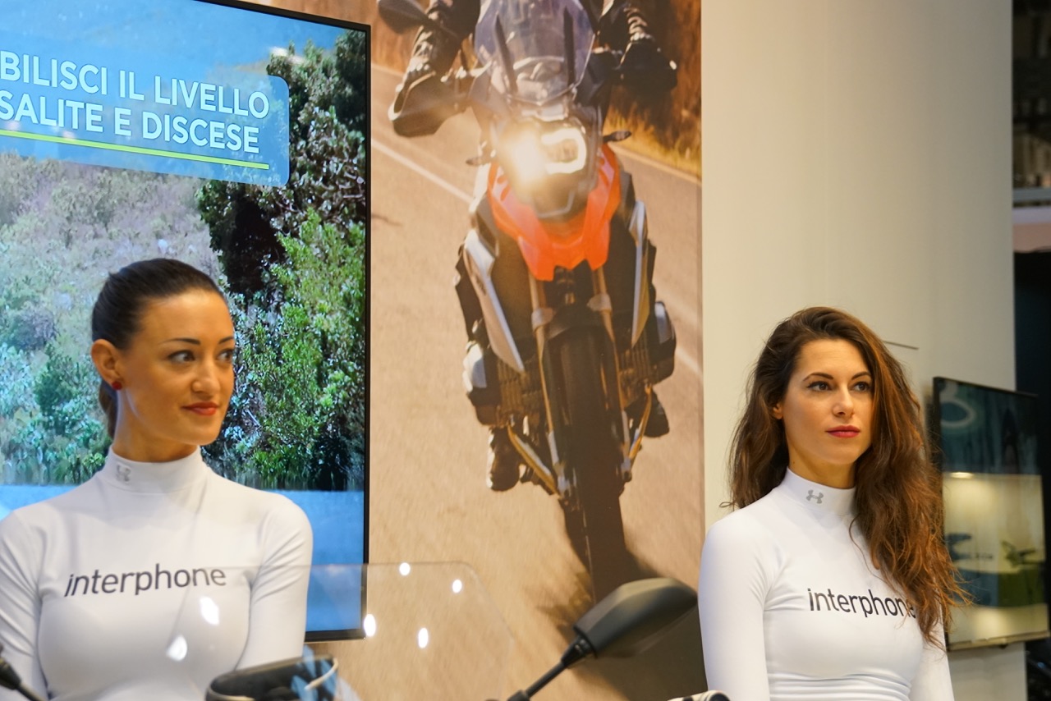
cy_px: 350
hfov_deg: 20.4
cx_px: 526
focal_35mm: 100
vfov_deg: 13.7
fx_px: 2920
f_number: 5.6
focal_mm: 67
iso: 1250
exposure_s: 1/160
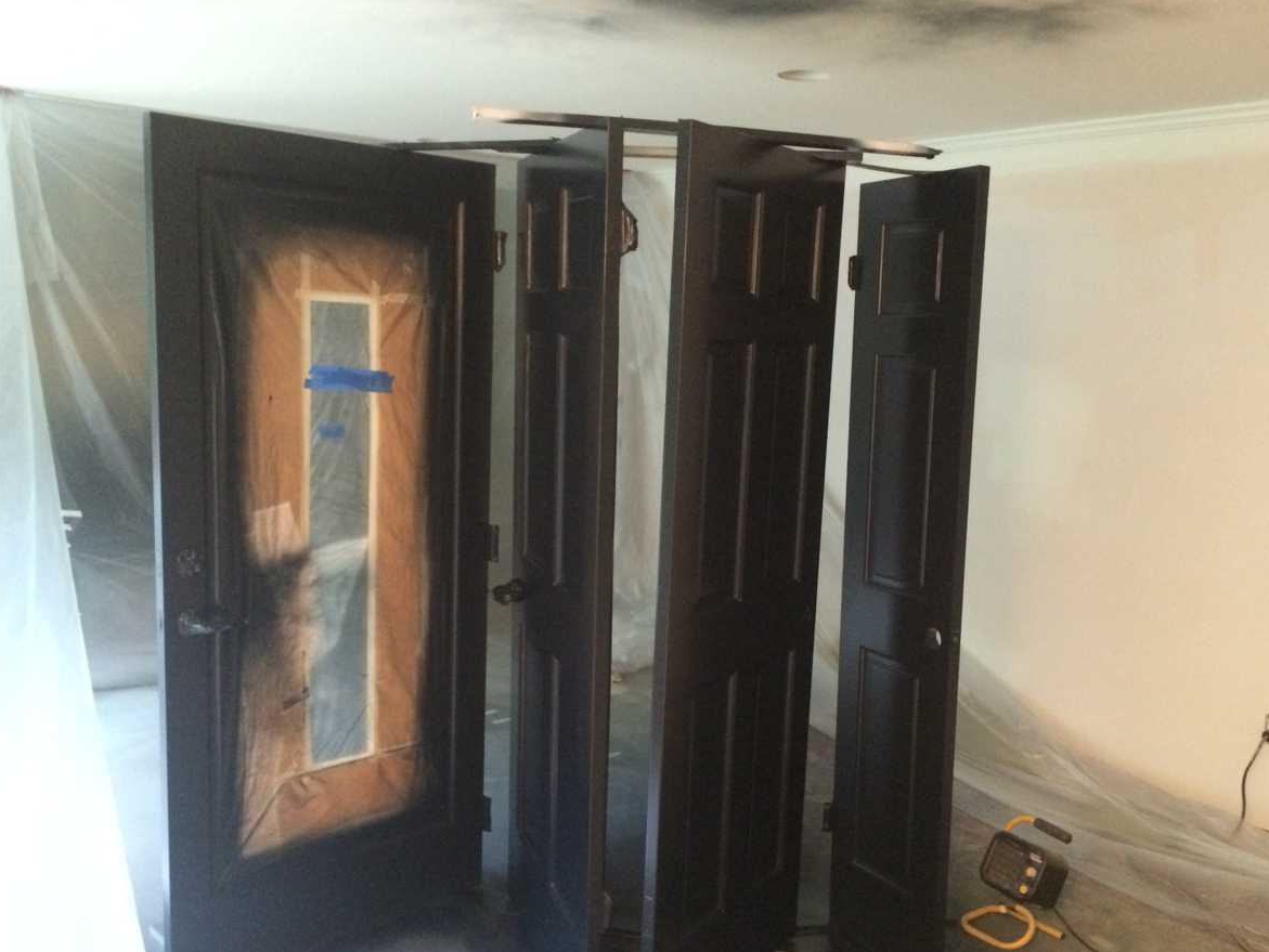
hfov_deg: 55.3
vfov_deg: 42.9
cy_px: 538
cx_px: 659
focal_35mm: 33
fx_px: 1210
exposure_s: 1/15
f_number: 2.2
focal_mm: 4.15
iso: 640
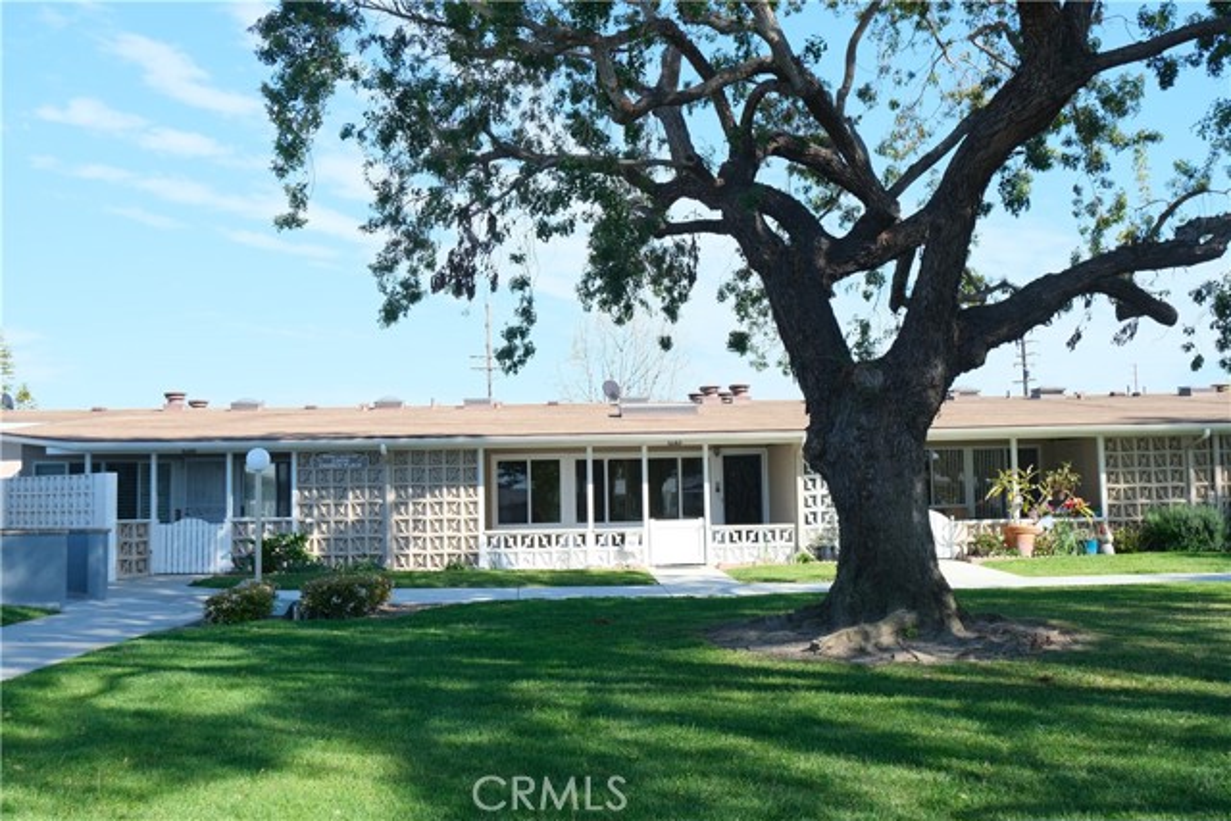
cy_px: 410
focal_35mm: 37
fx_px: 1265
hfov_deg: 51.9
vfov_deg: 36.0
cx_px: 616
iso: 320
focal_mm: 24.9
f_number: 5.6
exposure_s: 1/400
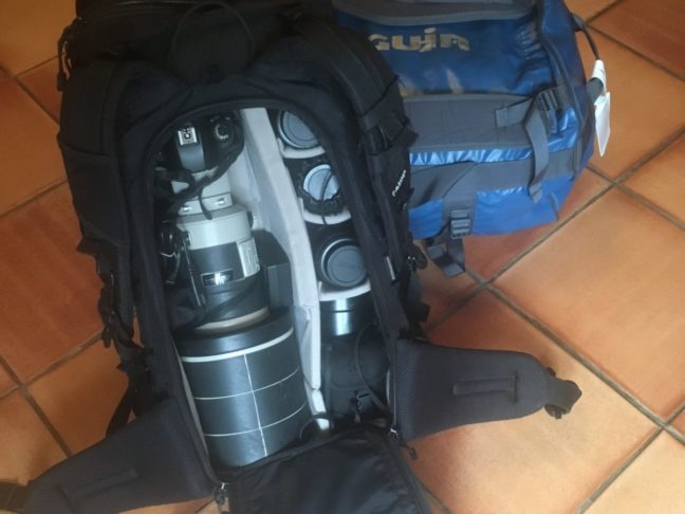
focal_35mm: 39
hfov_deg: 47.9
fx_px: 772
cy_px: 257
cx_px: 342
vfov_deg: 36.8
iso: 250
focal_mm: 4.15
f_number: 2.2
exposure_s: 1/17
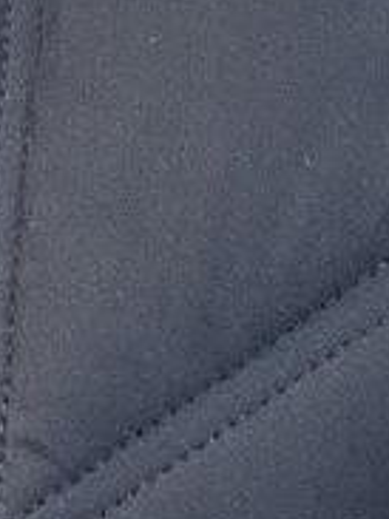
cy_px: -1168
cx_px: -338
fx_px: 3150
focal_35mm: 210
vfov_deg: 7.8
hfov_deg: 6.9
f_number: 1.9
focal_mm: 2.69
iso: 80
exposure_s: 1/70
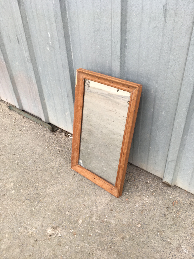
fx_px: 217
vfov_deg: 61.7
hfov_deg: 48.2
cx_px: 97
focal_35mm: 29
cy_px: 130
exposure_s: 1/50
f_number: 2.2
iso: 25
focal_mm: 4.15
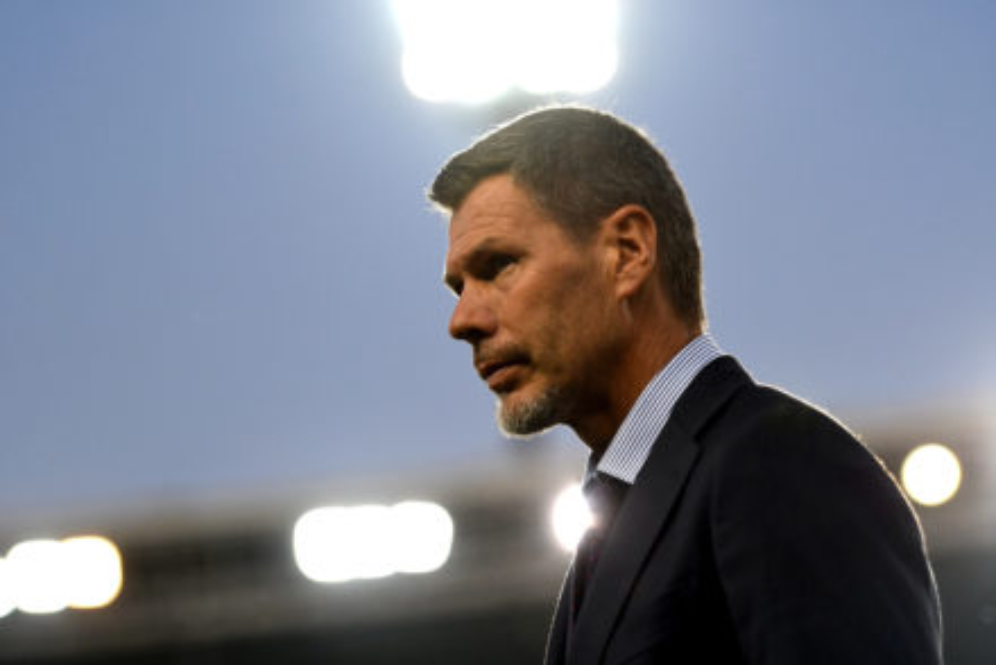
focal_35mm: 174
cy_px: 332
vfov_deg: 7.9
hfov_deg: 11.8
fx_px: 4817
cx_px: 498
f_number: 2.8
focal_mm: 116
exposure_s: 1/1250
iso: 560
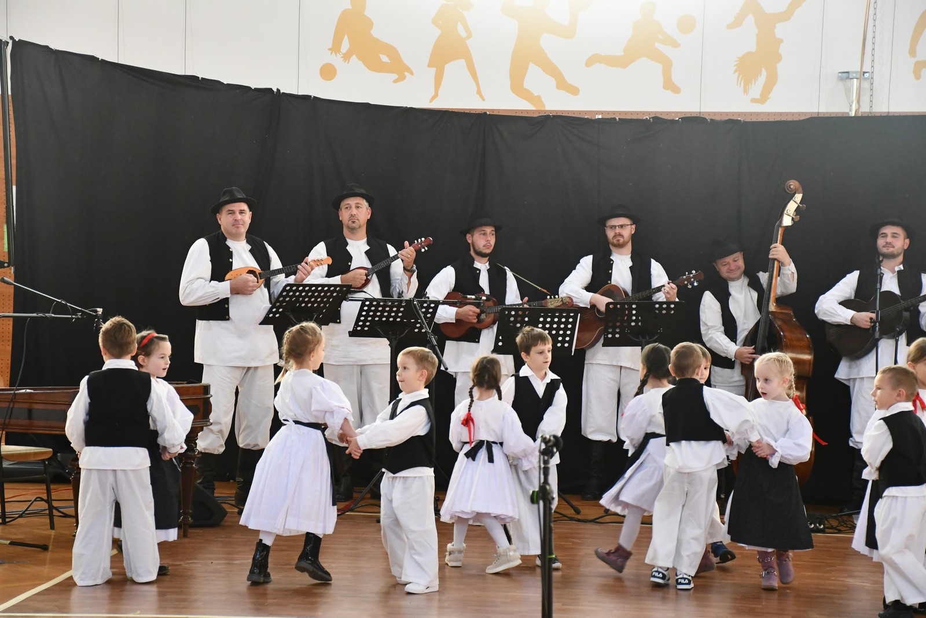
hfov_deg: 20.6
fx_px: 2547
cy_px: 309
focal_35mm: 99
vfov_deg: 13.8
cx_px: 463
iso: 2500
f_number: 5
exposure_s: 1/125
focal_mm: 66
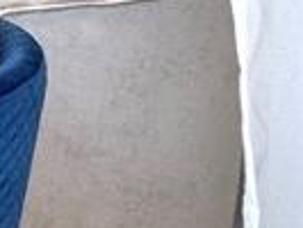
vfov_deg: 14.5
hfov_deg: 11.5
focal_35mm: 84
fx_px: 736
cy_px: -233
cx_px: -606
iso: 40
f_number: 2.2
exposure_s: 1/165
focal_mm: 2.22
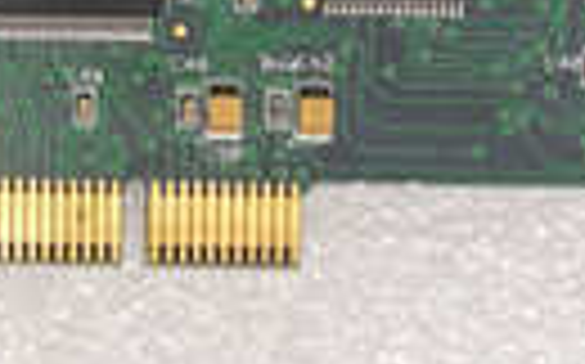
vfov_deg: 9.6
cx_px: 22
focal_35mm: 132
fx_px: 2103
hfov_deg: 15.6
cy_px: -184
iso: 400
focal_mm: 3.95
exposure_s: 1/25
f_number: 1.8
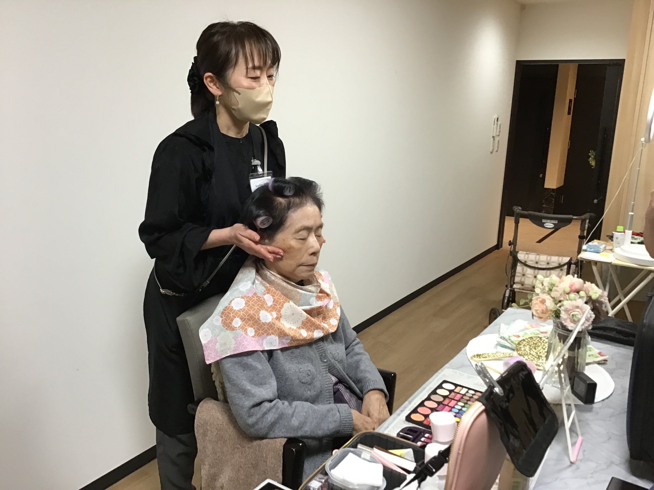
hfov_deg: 58.4
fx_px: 586
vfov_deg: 45.4
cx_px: 327
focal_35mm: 31
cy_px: 245
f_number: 2.4
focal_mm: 3.3
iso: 100
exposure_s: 1/30
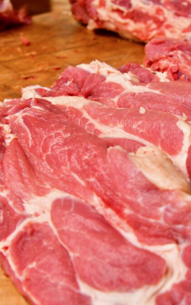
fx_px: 566
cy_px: 152
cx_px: 167
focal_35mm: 68
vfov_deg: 30.2
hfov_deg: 18.9
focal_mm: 44
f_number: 10
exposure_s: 1/20
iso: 400
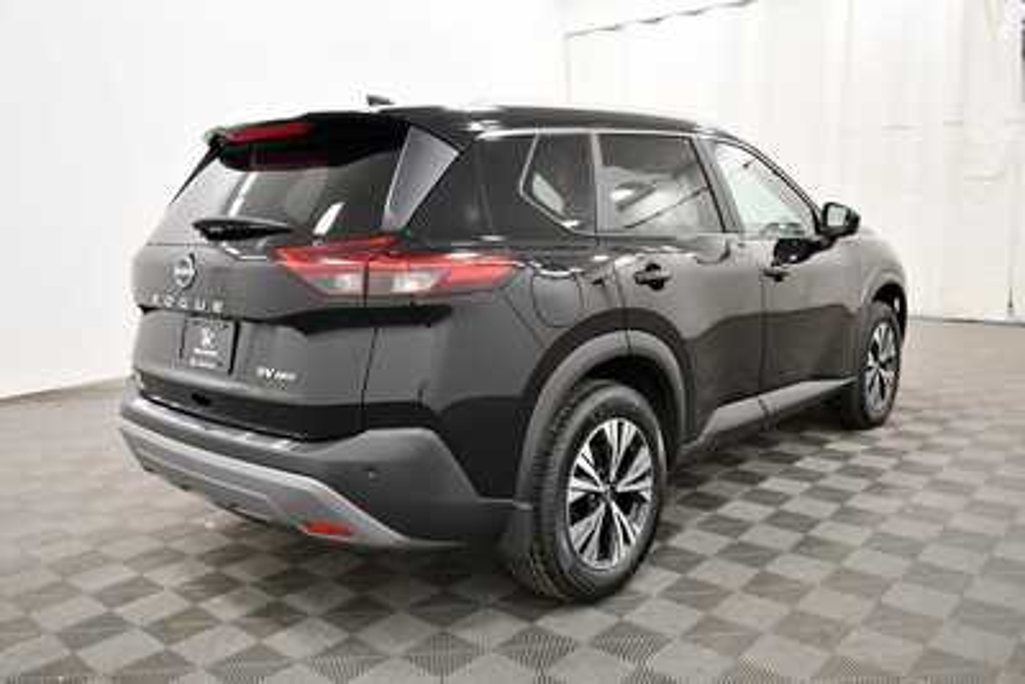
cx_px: 512
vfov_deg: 43.6
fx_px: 854
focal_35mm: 30
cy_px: 342
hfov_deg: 61.9
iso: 1800
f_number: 5.6
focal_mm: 20
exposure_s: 1/125
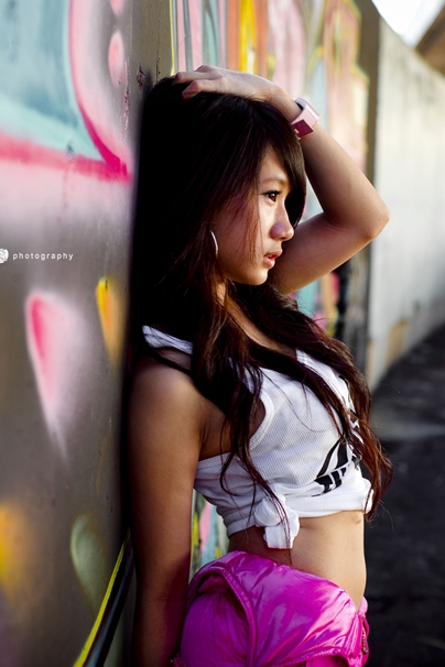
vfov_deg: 30.4
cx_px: 221
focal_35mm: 66
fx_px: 1224
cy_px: 270
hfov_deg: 20.6
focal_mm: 50
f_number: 2.8
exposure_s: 1/125
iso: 100
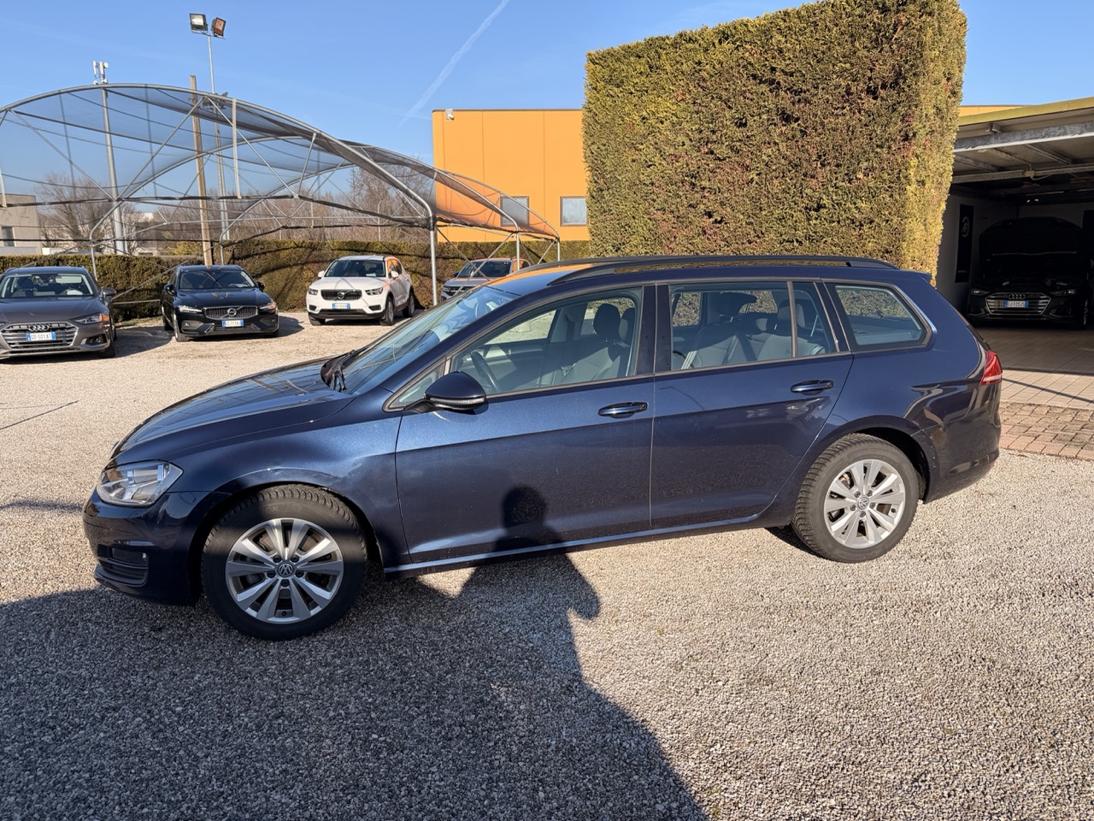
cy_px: 410
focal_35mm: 24
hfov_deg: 71.6
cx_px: 547
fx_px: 758
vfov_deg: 56.8
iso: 100
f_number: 1.78
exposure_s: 1/3425
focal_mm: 6.76
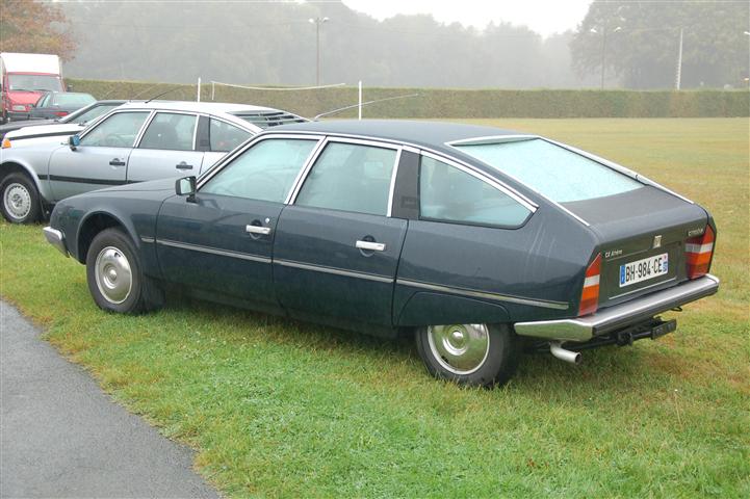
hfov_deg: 38.9
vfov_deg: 26.5
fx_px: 1062
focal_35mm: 51
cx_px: 375
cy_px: 250
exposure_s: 1/80
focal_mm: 34
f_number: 4.5
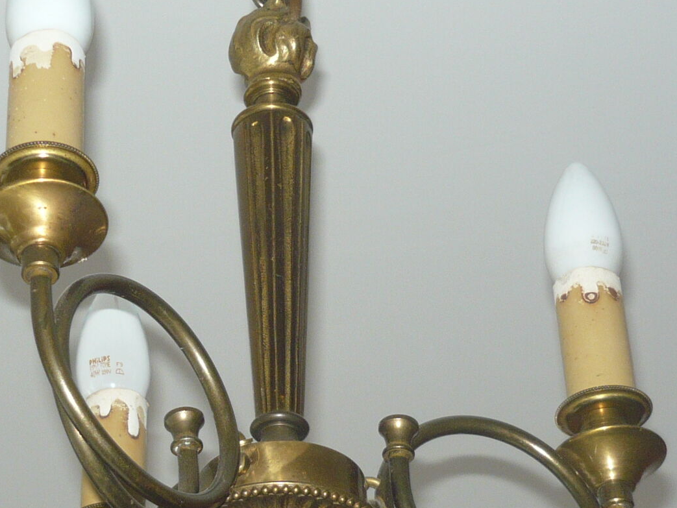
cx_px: 225
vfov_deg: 12.9
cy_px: 339
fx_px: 2250
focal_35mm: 115
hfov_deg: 17.1
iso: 125
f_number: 3.1
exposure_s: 1/40
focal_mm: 7.8
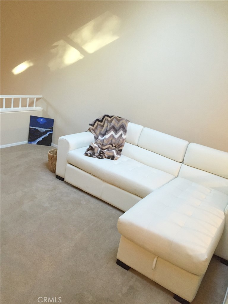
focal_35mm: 29
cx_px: 114
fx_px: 255
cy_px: 152
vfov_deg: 61.7
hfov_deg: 48.2
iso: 160
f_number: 2.2
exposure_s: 1/30
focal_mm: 4.15
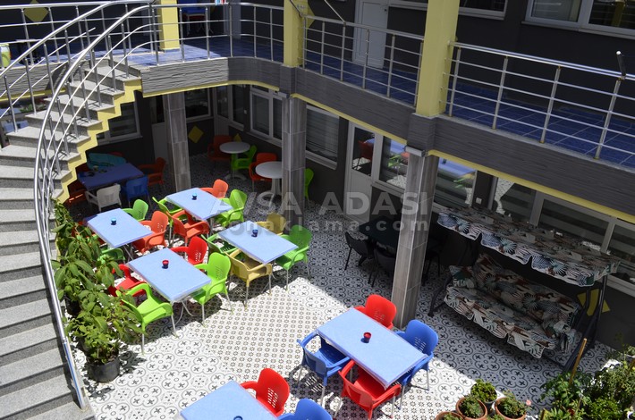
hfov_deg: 67.5
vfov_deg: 47.7
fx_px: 475
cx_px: 318
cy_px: 210
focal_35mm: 27
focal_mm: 18
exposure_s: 1/125
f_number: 11
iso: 110
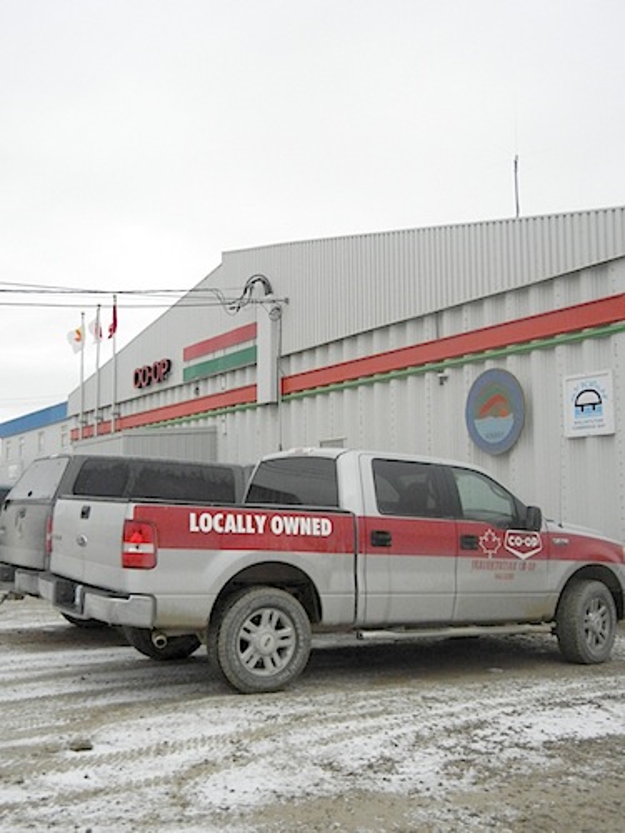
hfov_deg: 36.8
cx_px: 312
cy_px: 416
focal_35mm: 39
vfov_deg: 47.9
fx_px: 939
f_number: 3.7
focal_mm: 7.1
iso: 800
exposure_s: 1/873
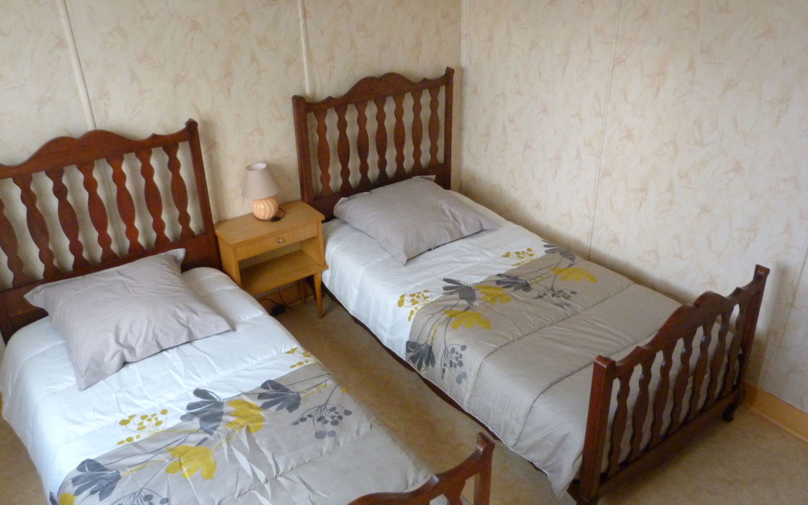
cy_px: 246
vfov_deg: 41.8
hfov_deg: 62.9
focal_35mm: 30
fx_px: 661
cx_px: 419
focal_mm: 4.5
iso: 400
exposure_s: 1/20
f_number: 2.8
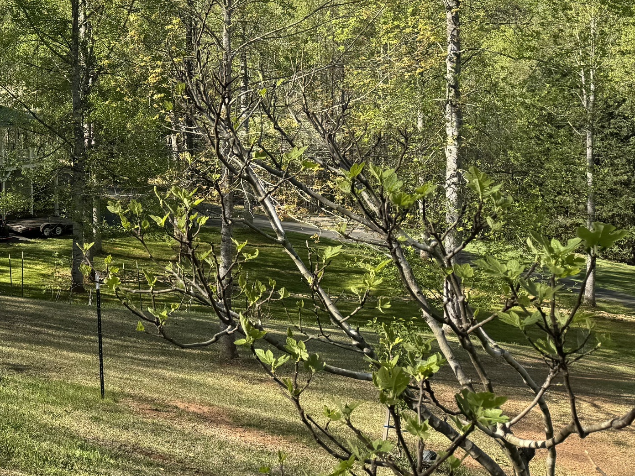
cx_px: -37
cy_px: 87
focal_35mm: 53
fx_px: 972
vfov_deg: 26.9
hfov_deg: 32.5
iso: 80
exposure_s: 1/1818
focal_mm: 6.76
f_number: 1.78
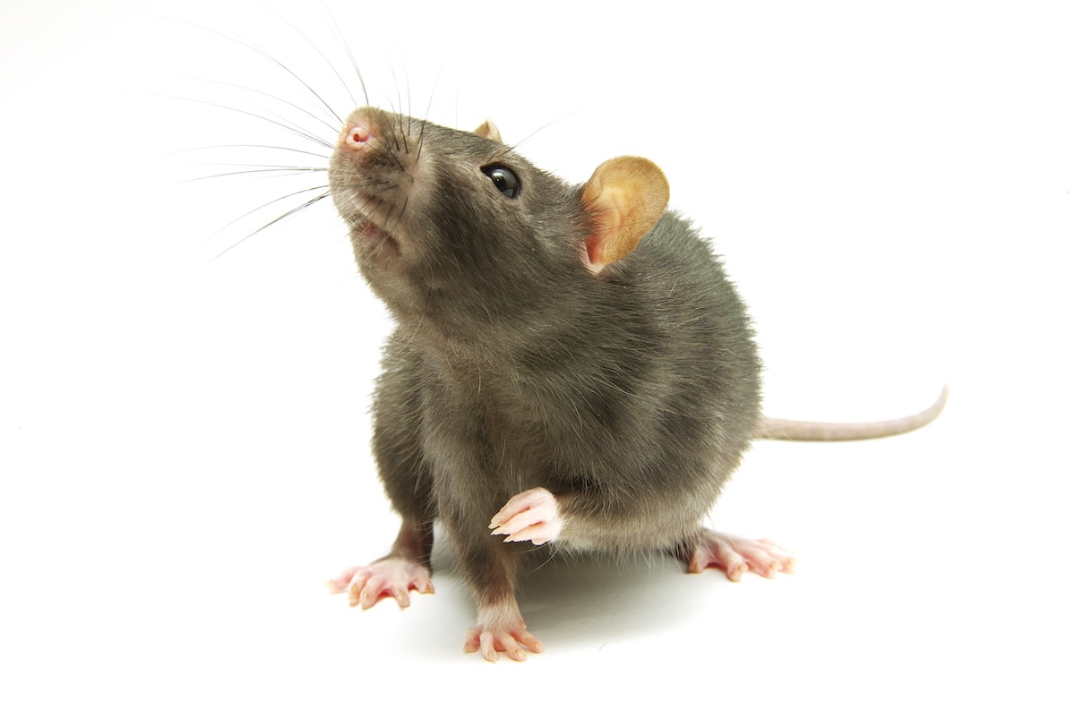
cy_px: 360
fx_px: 2242
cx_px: 538
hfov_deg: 27.0
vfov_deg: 18.2
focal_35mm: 75
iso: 100
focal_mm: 50
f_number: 13
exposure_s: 1/90
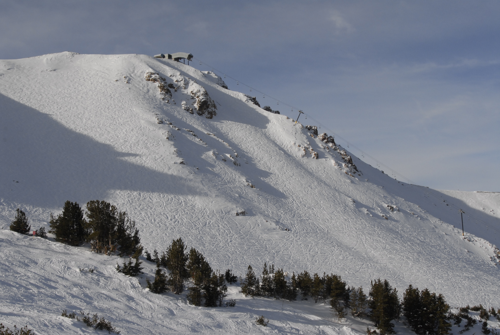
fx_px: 730
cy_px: 168
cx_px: 250
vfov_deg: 25.8
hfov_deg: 37.8
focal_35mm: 52
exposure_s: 1/500
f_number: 11
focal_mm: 35
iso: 400
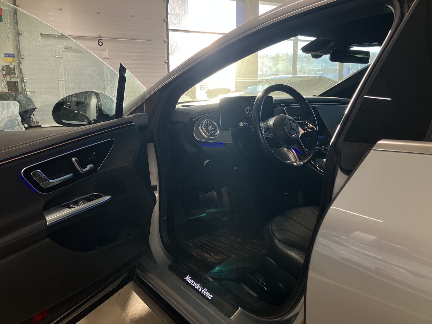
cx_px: 216
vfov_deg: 49.7
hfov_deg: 63.4
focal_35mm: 28
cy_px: 162
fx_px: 349
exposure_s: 1/97
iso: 80
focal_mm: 3.99
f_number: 1.8
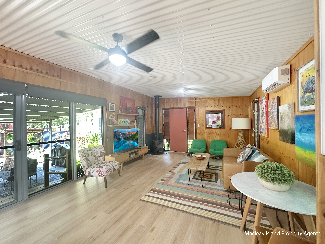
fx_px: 131
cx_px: 162
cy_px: 122
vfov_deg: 85.7
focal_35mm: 14
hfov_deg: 102.1
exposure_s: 1/62
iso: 320
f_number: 2.2
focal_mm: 2.22
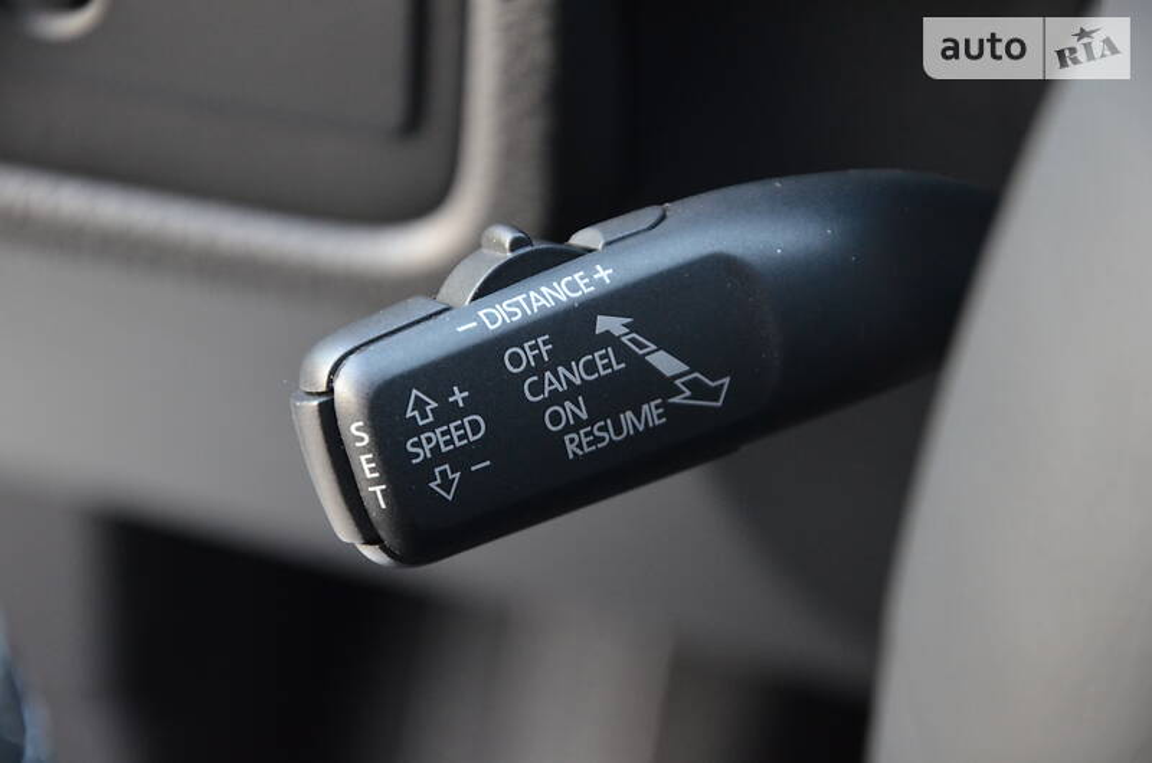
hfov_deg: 13.1
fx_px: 5030
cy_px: 382
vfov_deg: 8.7
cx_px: 576
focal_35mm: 158
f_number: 5.6
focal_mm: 105
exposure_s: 1/25
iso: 1600
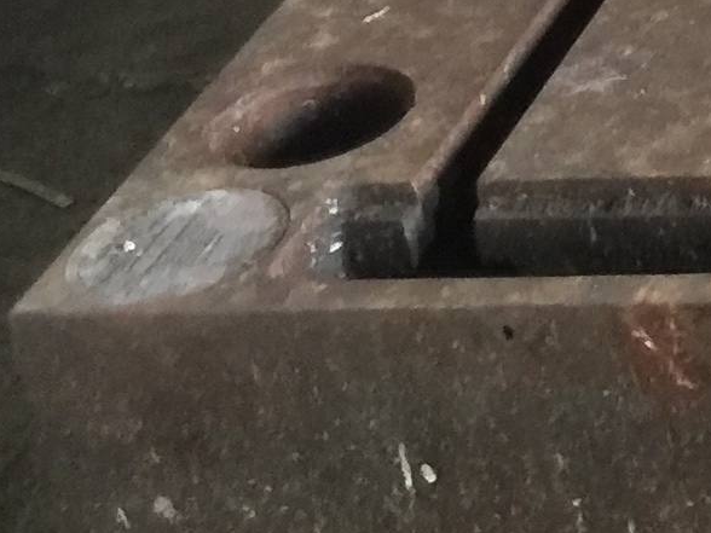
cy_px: -575
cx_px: 1579
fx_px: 3307
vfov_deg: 8.7
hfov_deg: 10.8
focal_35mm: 161
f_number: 2.2
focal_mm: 4.15
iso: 64
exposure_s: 1/4
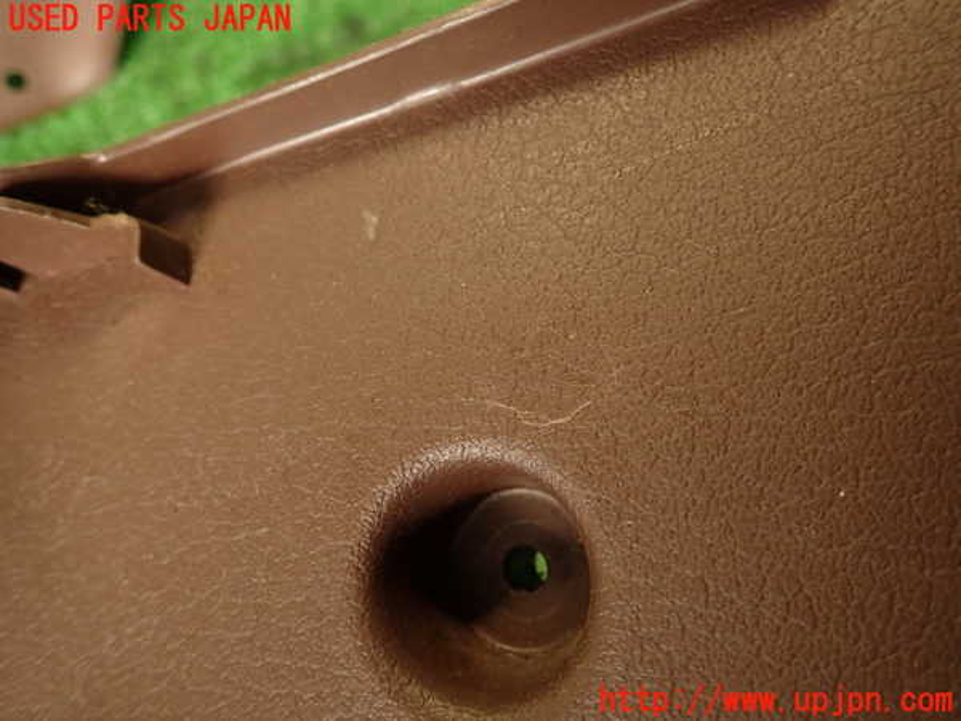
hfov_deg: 69.4
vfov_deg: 54.9
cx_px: 480
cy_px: 360
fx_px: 694
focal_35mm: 25
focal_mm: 4.5
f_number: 2
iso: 200
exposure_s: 1/50
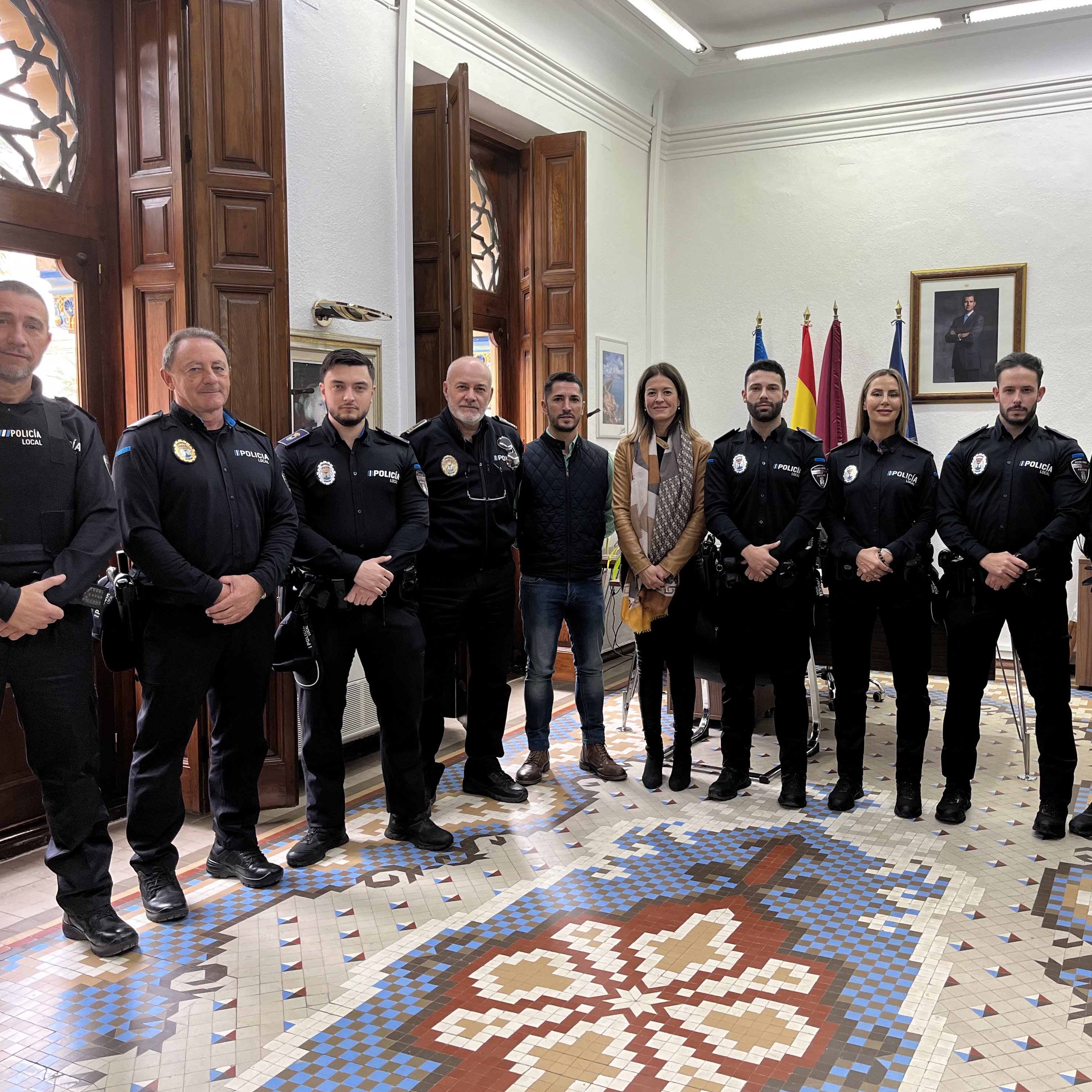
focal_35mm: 31
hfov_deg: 52.3
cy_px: 542
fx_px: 1106
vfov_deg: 52.5
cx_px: 642
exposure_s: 1/100
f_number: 1.6
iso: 125
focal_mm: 5.1
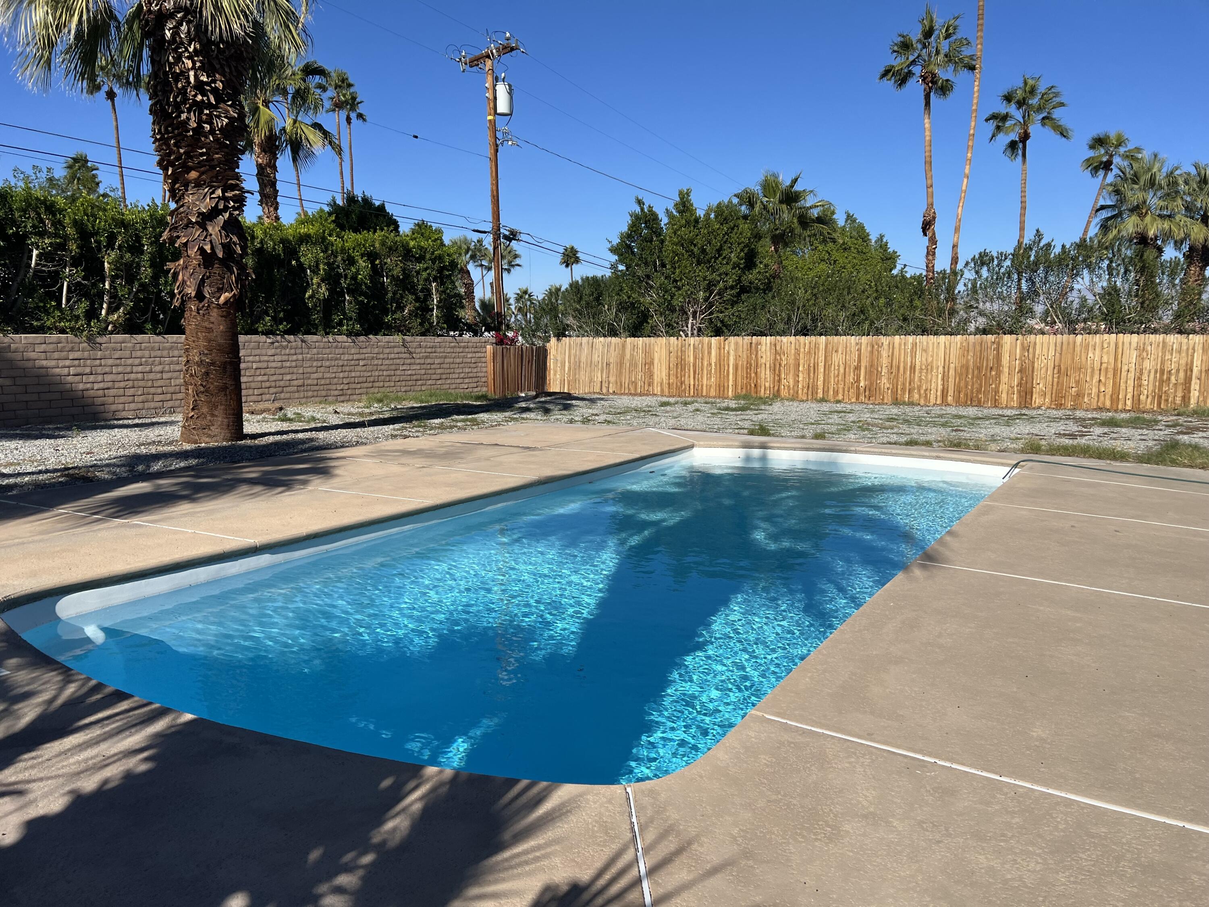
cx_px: 604
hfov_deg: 67.3
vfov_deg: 53.1
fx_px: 908
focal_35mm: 26
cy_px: 454
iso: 50
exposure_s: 1/6579
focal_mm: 5.7
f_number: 1.5
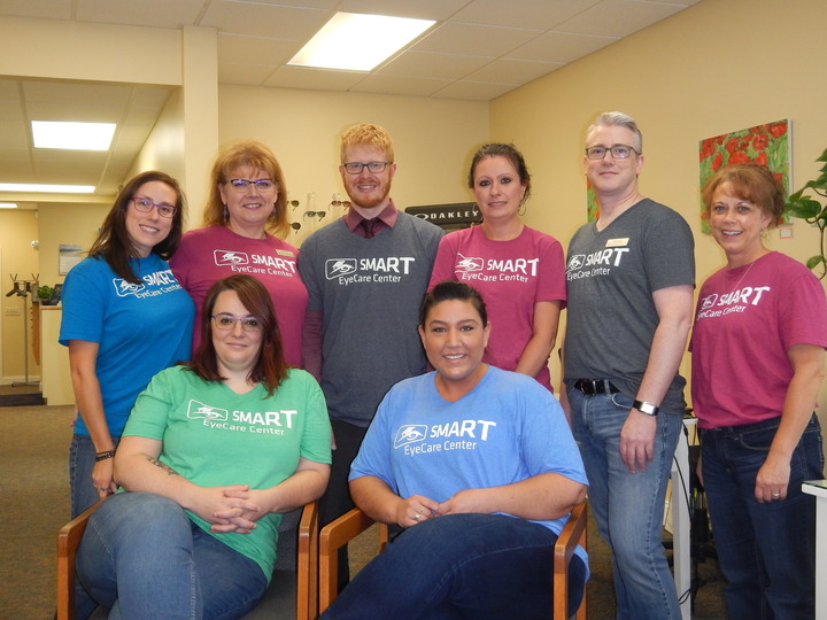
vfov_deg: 36.8
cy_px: 310
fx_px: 932
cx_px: 414
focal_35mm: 39
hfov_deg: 47.9
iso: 320
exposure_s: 1/30
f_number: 4
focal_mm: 7
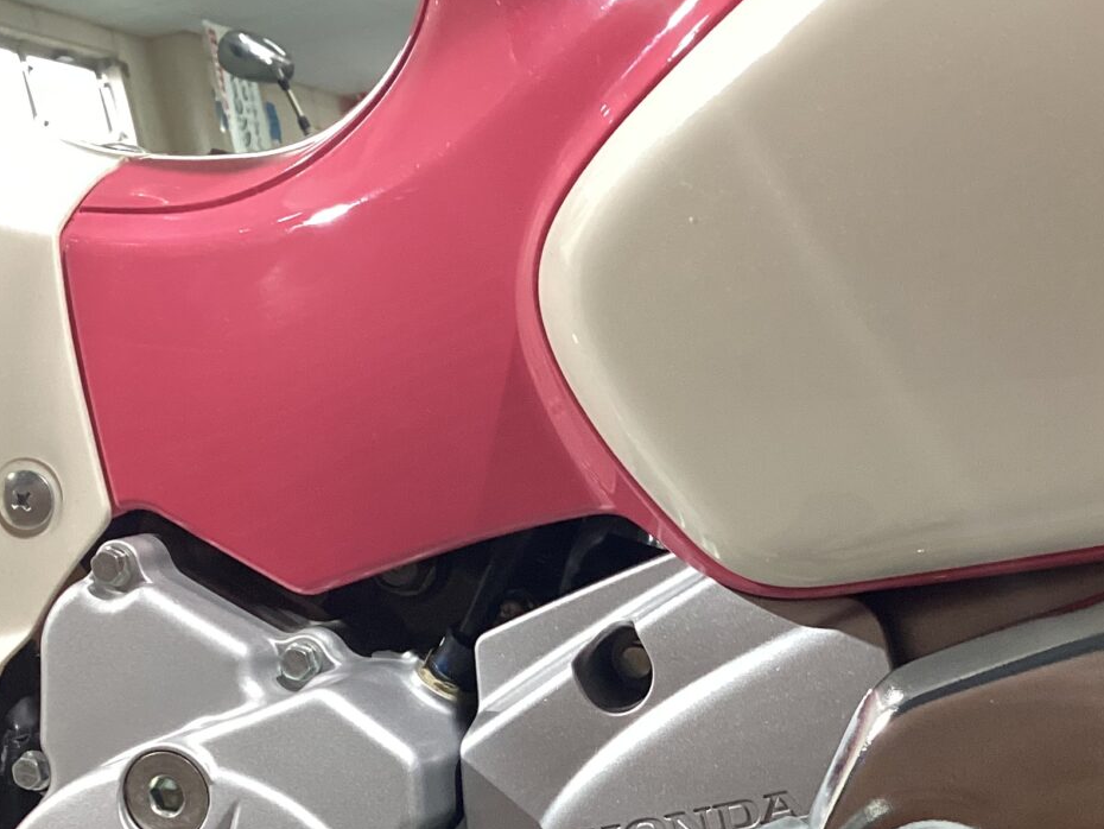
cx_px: 770
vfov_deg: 22.4
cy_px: 738
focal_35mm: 64
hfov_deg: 30.0
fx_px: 2042
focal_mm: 3.3
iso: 200
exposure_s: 1/50
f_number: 2.4
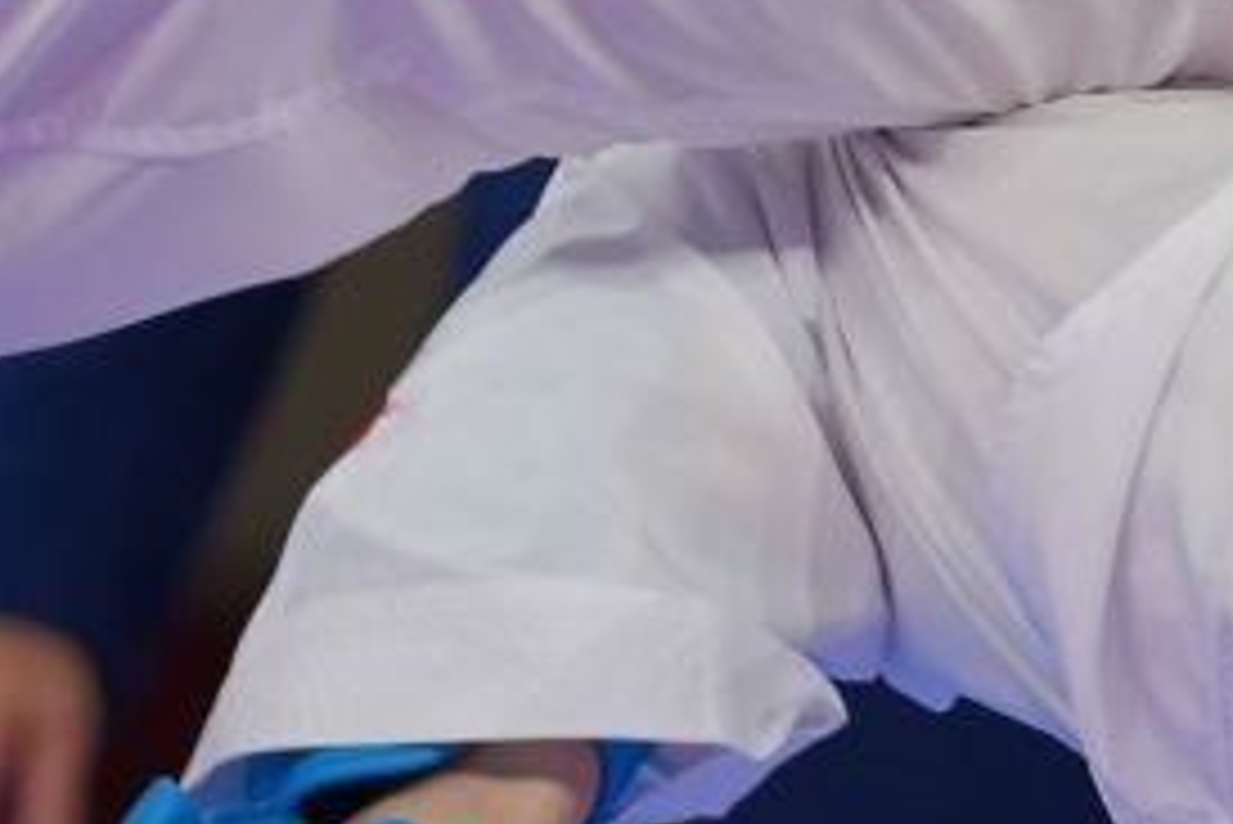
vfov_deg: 1.0
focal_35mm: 1315
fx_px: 45061
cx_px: 378
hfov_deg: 1.6
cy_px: 45
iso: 500
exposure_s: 1/1000
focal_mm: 200
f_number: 2.8
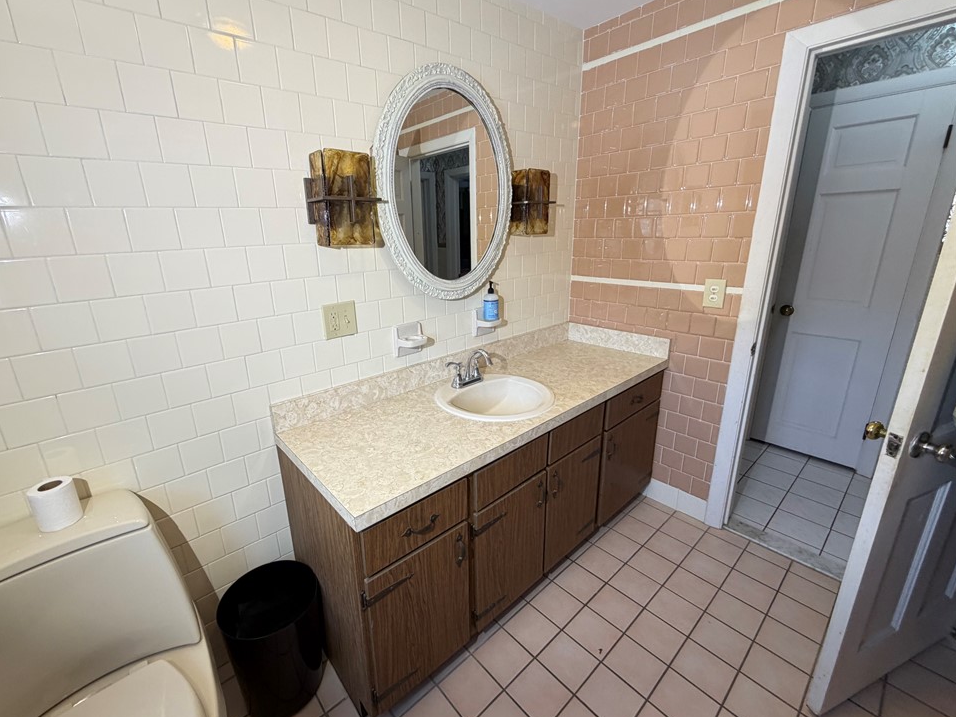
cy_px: 347
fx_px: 414
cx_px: 446
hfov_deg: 98.0
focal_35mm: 15
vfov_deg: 81.7
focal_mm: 2.22
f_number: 2.2
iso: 125
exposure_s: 1/120
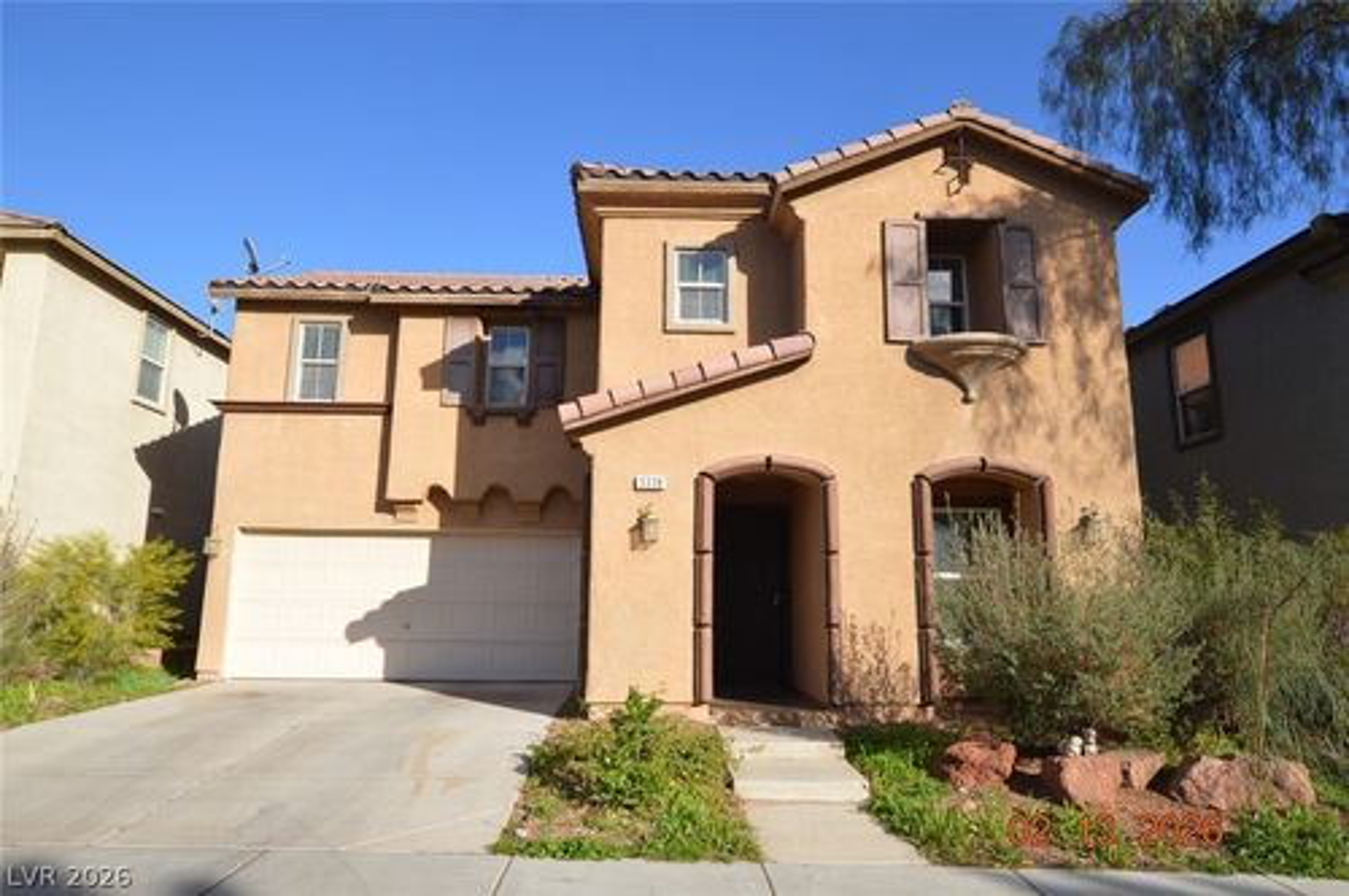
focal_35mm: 22
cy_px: 448
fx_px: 842
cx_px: 674
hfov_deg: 77.4
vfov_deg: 56.0
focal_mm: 15
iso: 100
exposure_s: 1/200
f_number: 8
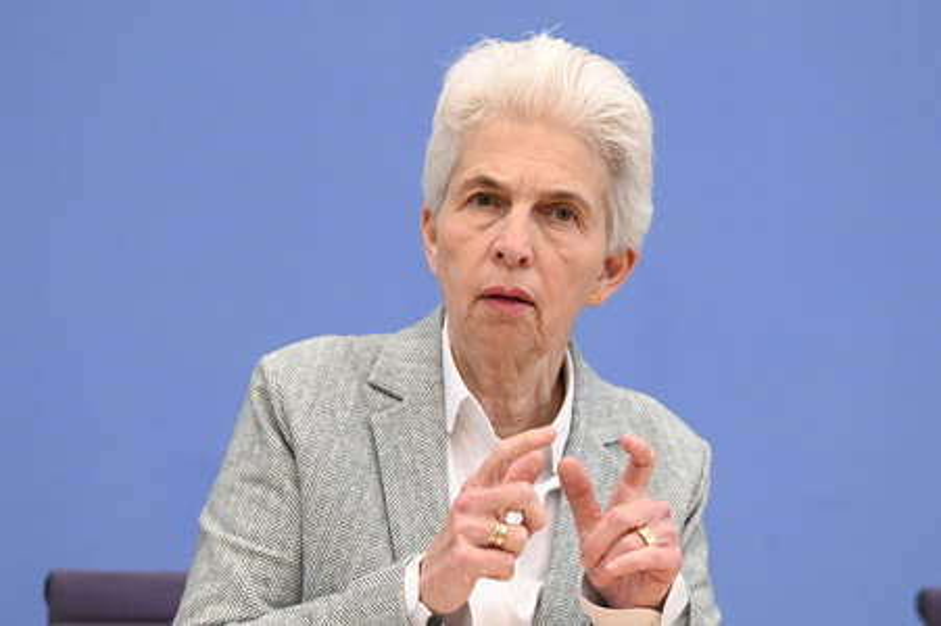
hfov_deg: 16.8
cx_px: 470
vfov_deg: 11.2
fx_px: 3187
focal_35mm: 122
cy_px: 313
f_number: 4.5
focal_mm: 122
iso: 3200
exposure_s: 1/800
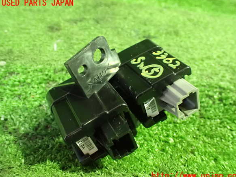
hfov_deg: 58.4
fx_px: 211
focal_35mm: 31
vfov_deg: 45.4
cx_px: 121
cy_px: 90
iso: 1600
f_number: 2.3
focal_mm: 5.4
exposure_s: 1/30
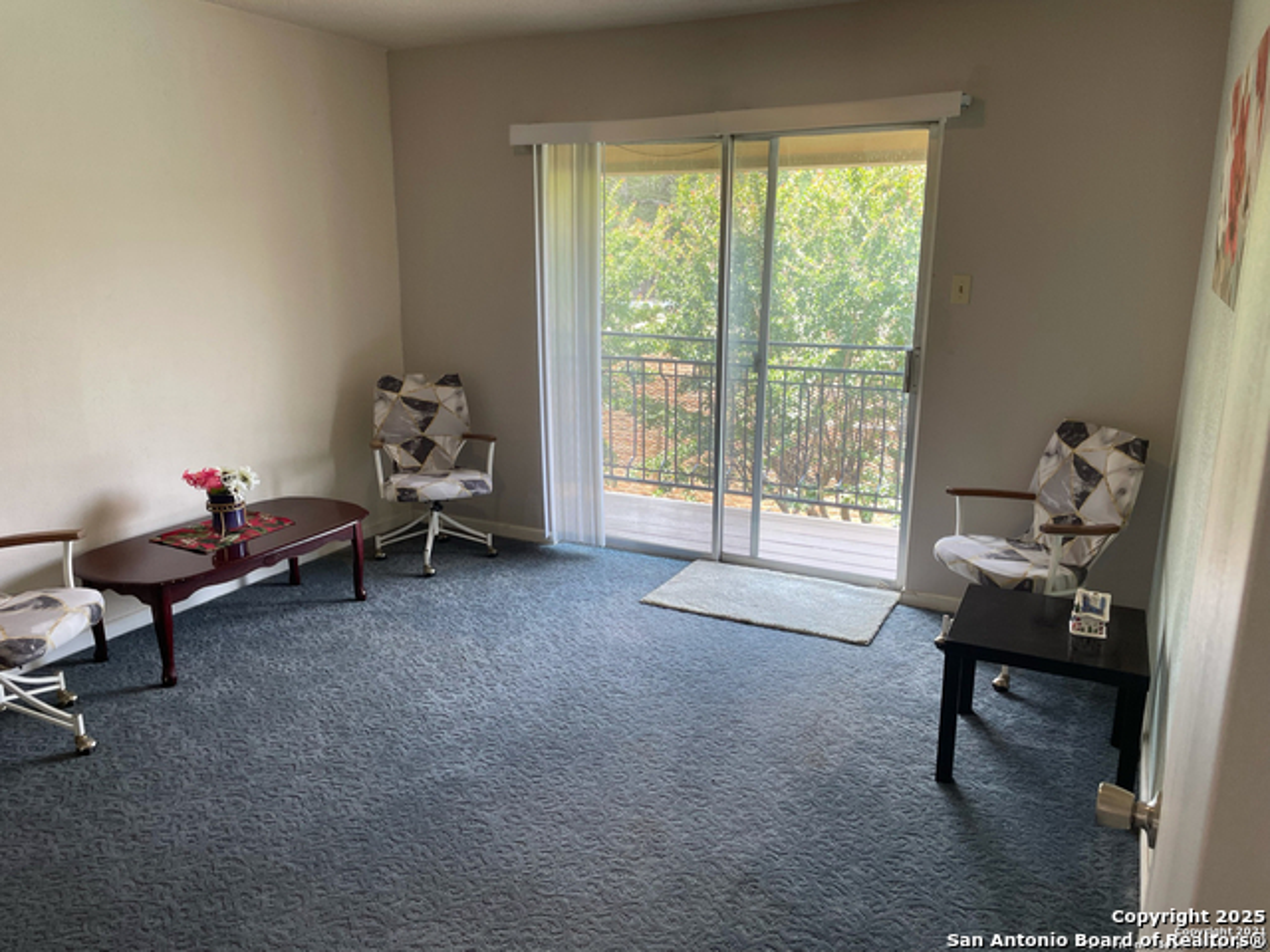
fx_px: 954
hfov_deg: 67.3
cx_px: 635
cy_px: 476
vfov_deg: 53.1
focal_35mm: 26
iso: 64
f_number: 1.6
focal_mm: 4.2
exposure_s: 1/120
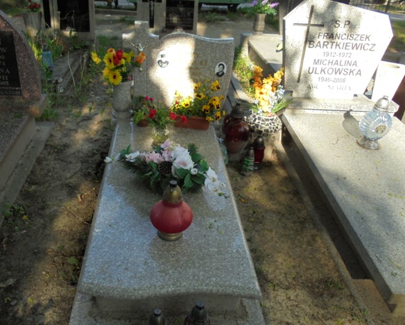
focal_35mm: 31
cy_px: 166
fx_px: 372
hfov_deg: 57.1
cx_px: 184
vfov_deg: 47.2
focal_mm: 5.3
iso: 100
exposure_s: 1/200
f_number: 3.7
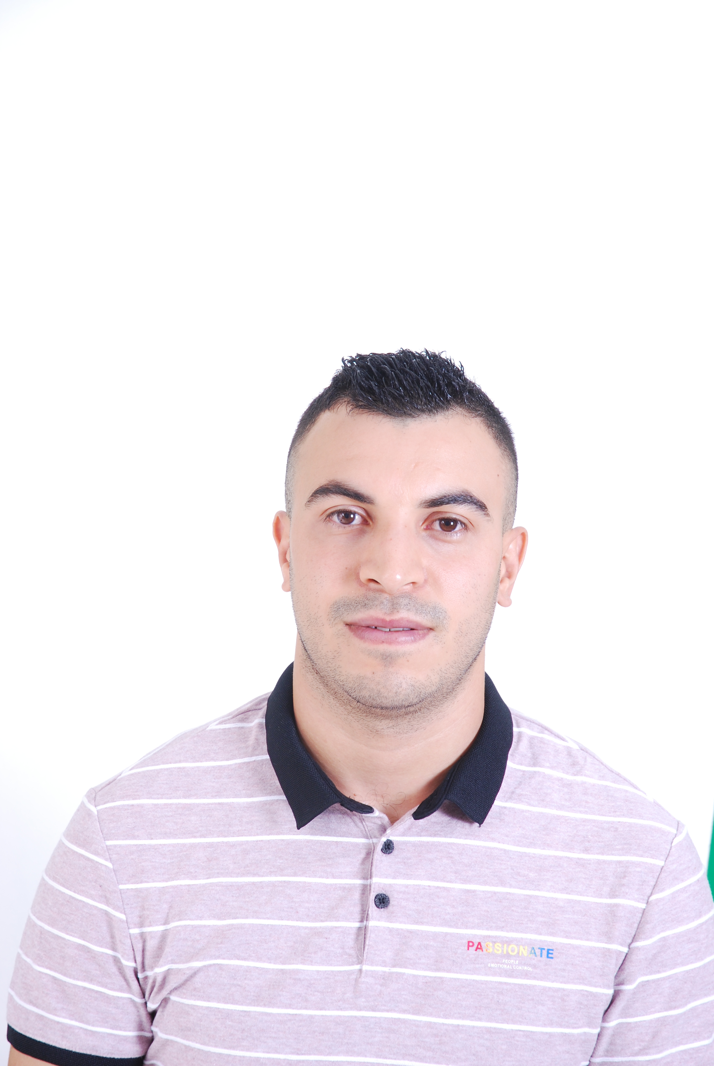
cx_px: 357
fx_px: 2759
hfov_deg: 14.7
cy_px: 533
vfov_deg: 21.9
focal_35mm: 93
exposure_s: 1/125
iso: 200
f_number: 5.6
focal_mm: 62
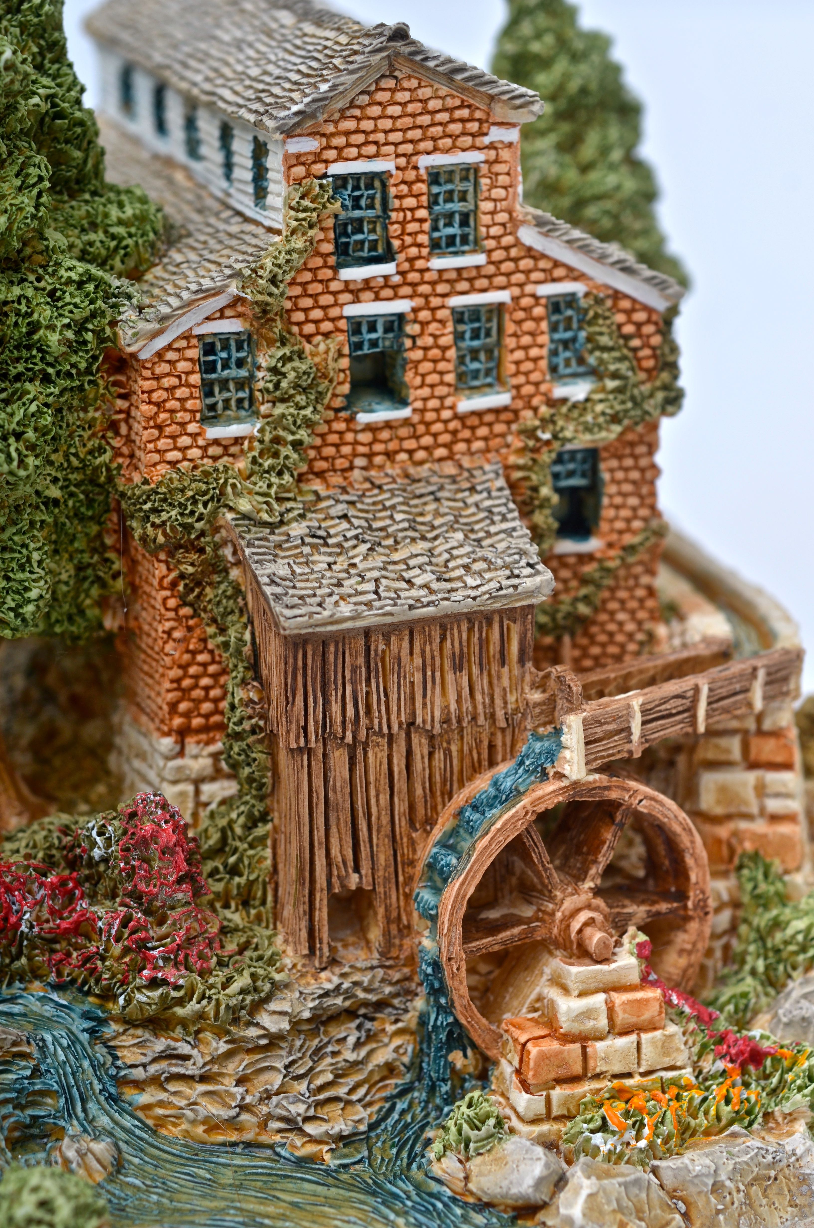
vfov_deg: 24.7
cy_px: 614
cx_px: 407
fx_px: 2811
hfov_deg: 16.5
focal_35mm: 82
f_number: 5.6
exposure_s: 1/250
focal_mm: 55
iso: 160
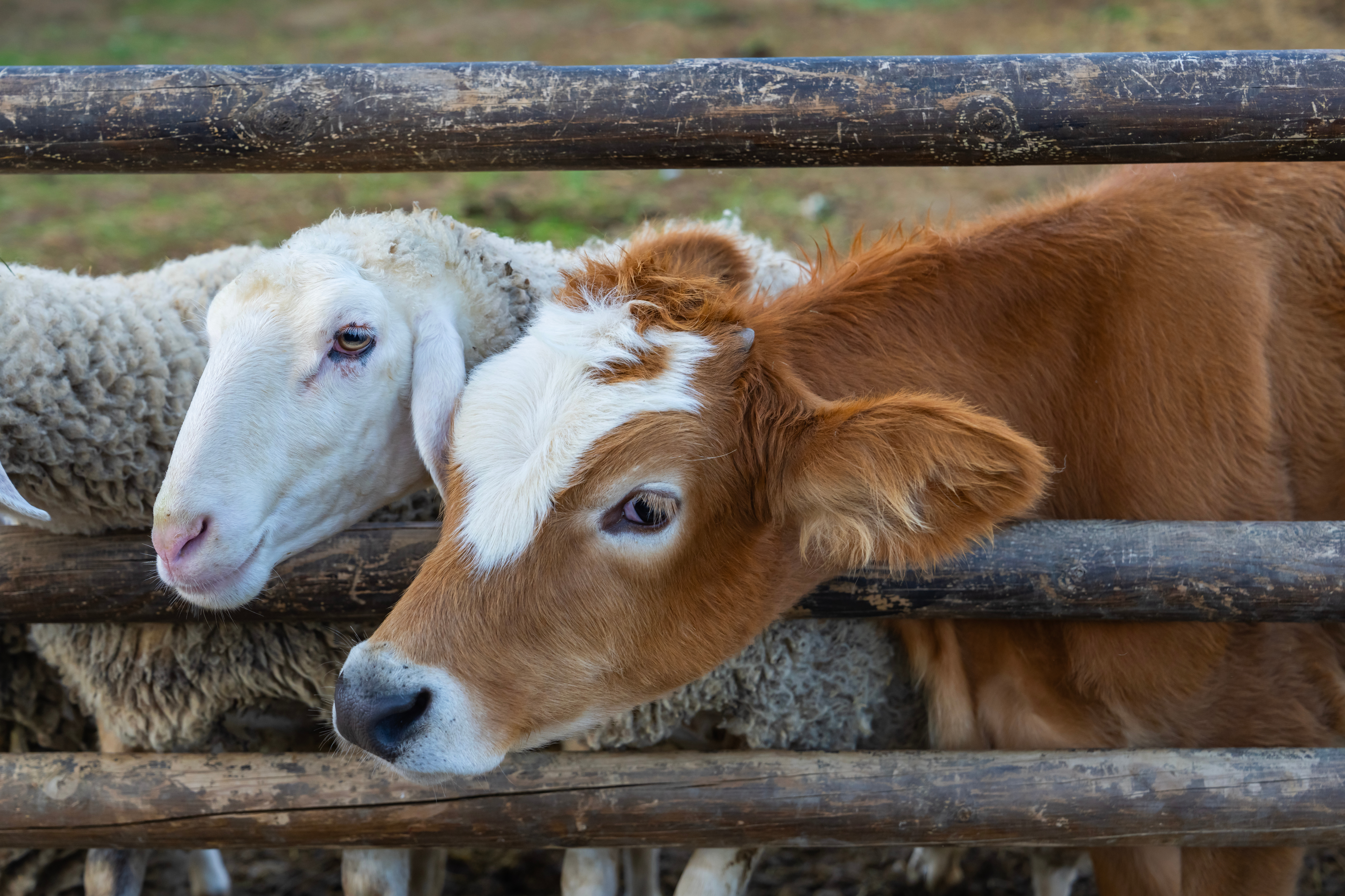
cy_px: 448
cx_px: 672
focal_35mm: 70
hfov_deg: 28.8
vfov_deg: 19.5
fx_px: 2615
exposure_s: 1/400
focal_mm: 70
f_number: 5
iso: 640
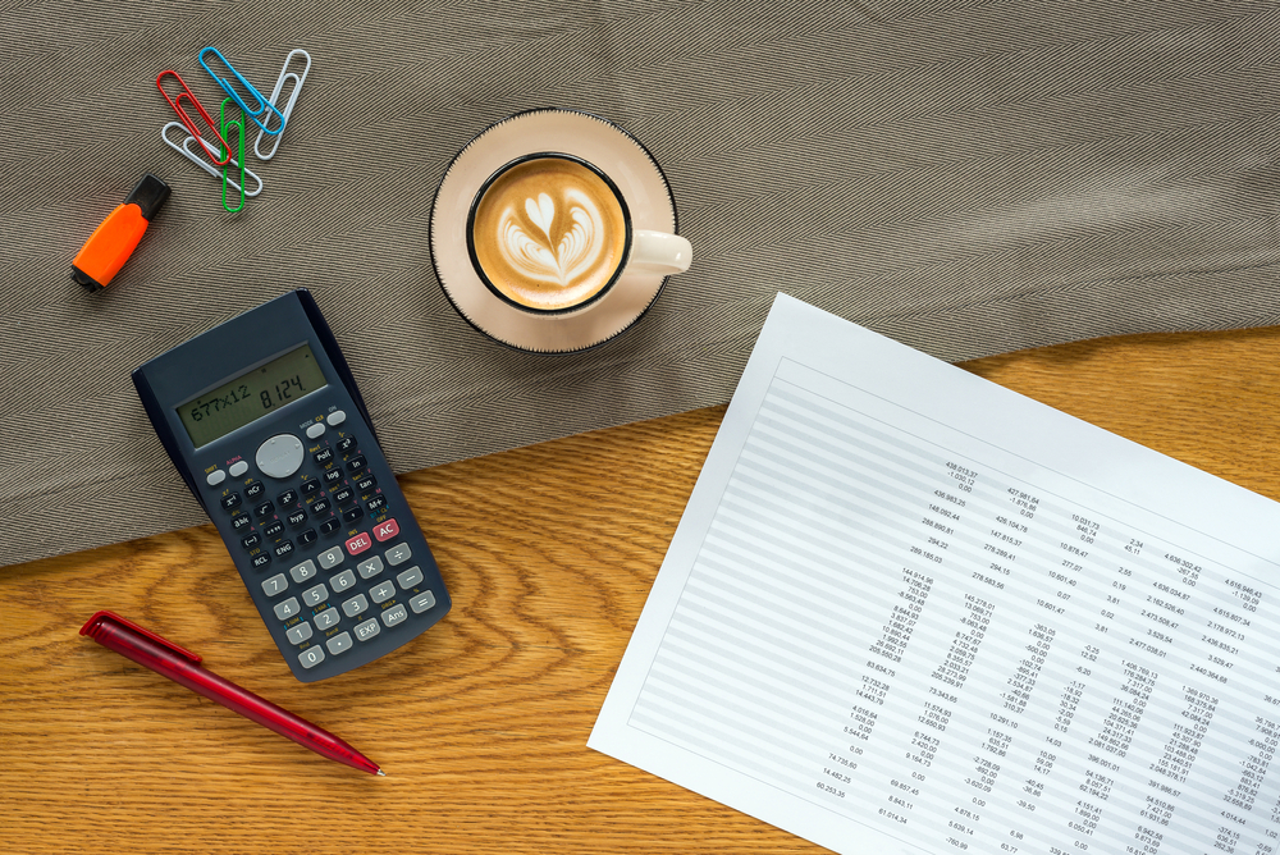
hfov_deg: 39.6
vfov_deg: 27.0
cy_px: 428
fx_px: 1779
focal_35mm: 50
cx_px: 640
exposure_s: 1/4
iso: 100
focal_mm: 50
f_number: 8
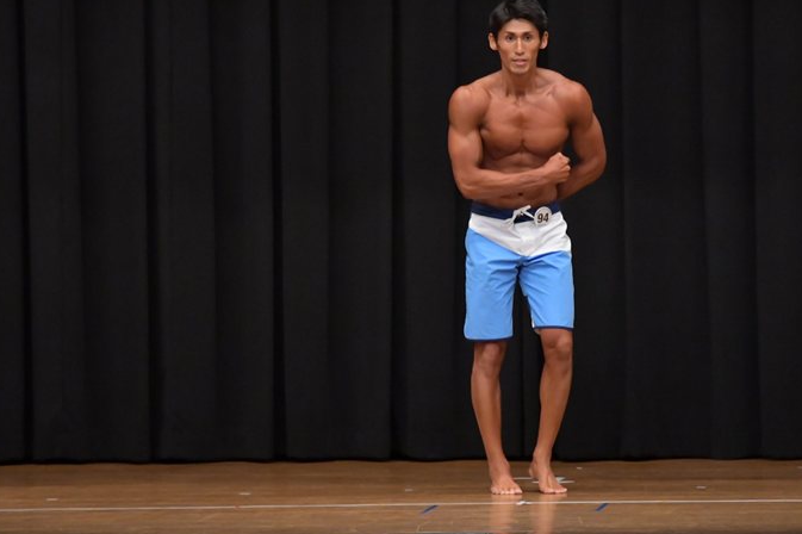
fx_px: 5767
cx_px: 447
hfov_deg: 8.0
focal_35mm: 259
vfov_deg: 5.3
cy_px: 240
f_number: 5.6
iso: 6400
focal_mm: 150
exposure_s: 1/400
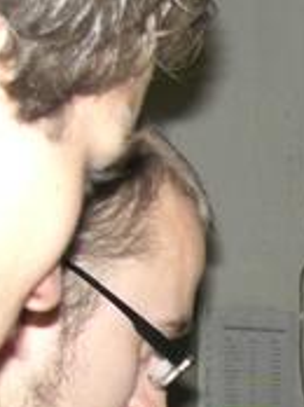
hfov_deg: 9.7
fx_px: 1643
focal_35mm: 140
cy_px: 554
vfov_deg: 13.5
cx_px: 655
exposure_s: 1/60
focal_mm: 6.3
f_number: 3.1
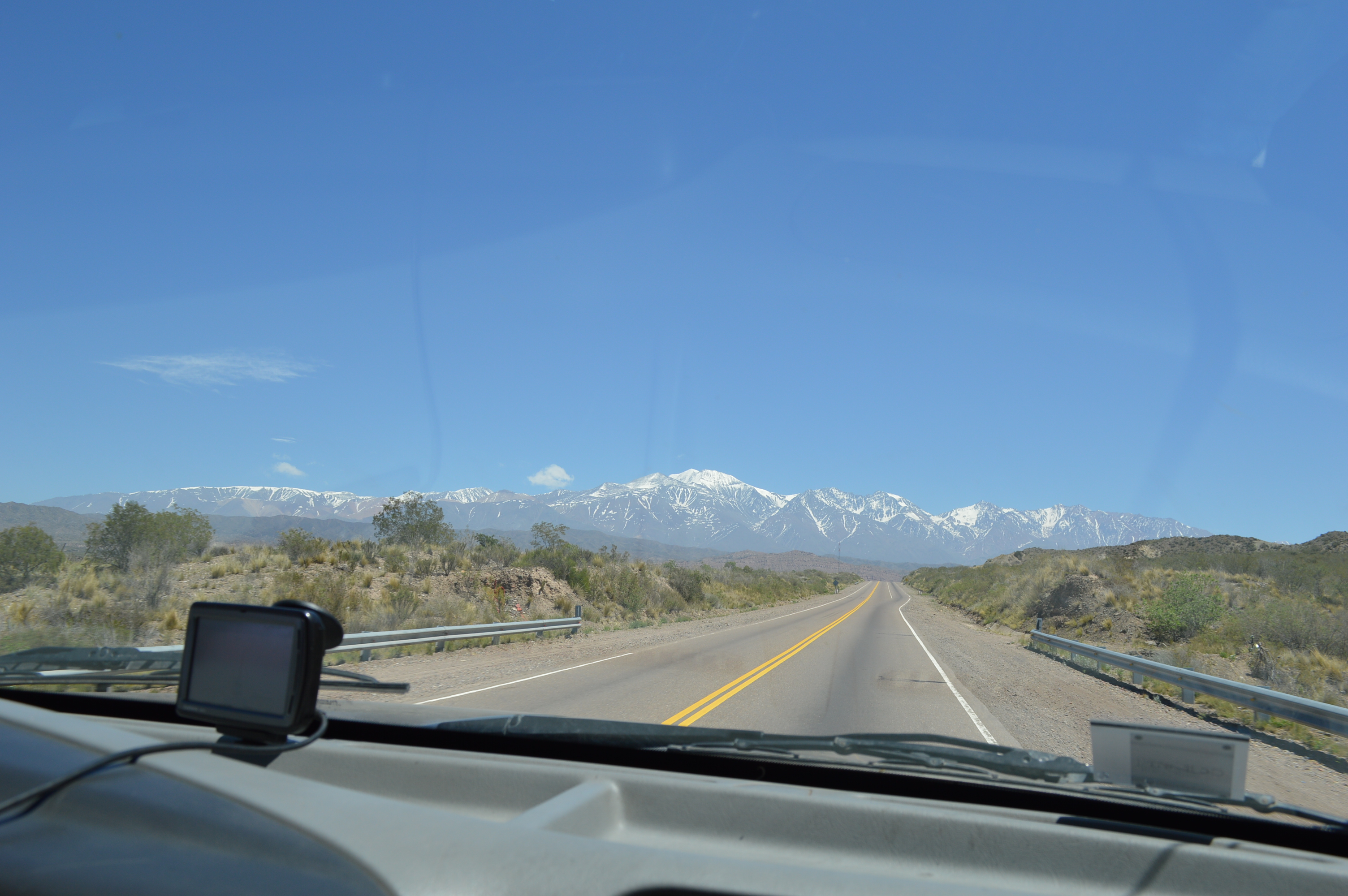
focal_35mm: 30
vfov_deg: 43.5
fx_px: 1122
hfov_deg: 62.0
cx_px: 674
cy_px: 448
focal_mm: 20
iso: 100
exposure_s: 1/250
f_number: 8
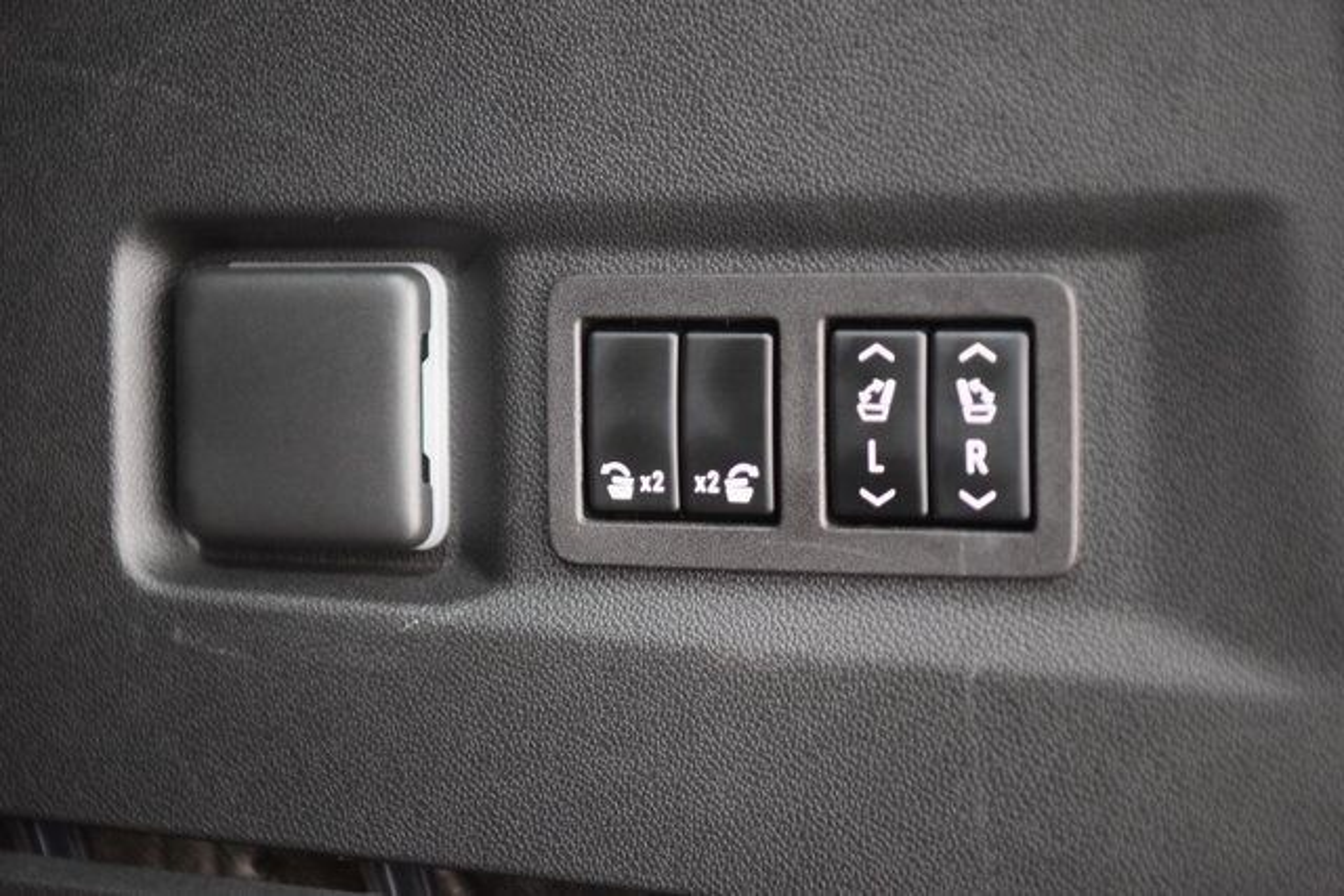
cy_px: 448
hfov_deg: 19.5
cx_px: 672
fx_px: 3921
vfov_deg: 13.0
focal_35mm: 105
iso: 1600
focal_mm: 70
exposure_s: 1/3
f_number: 2.8
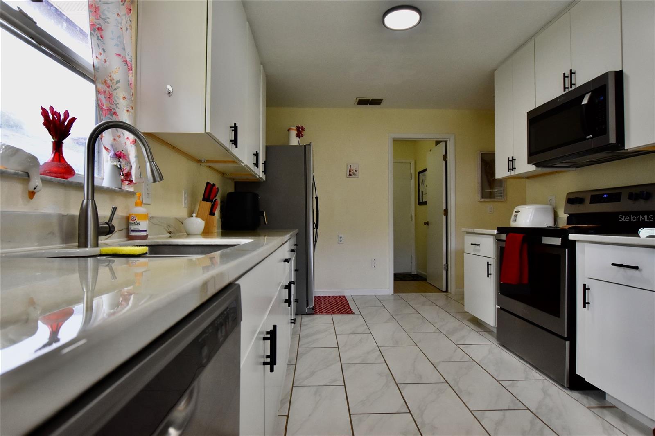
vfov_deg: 67.4
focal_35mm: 18
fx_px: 327
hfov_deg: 90.0
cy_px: 218
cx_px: 328
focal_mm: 12
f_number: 6.3
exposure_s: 1/160
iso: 800
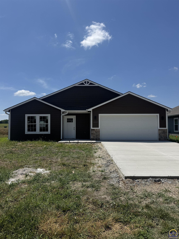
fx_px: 165
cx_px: 90
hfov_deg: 56.8
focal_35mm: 24
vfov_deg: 71.6
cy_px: 120
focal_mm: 6.76
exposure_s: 1/7937
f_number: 1.78
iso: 80
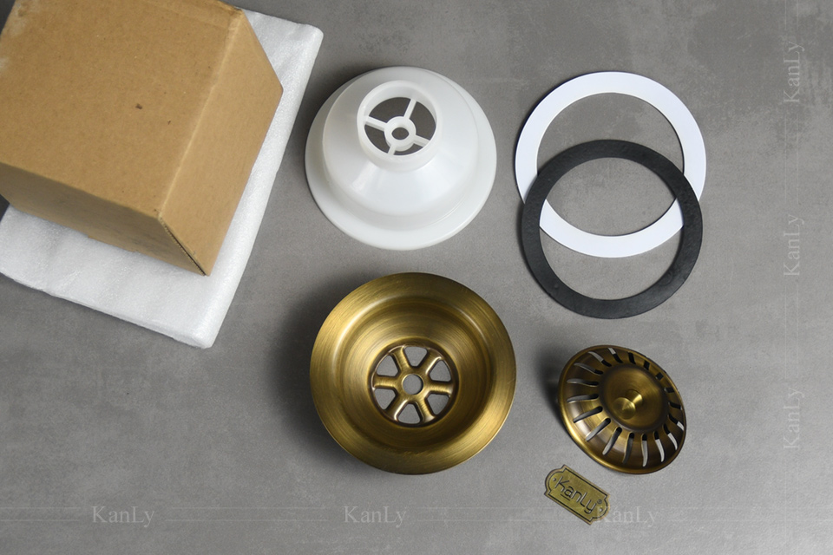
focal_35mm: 40
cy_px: 278
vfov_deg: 33.4
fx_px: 925
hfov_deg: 48.5
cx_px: 416
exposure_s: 1/60
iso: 250
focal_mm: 27
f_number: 2.8
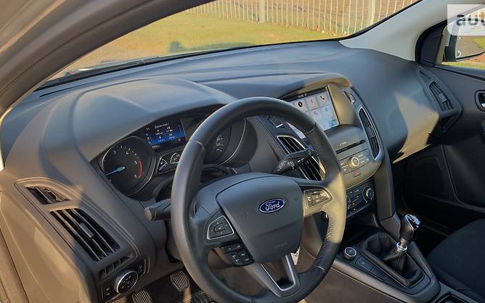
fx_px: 436
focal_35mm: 33
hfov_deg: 58.0
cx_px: 272
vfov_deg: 37.7
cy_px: 213
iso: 25
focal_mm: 4.2
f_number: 1.8
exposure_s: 1/121
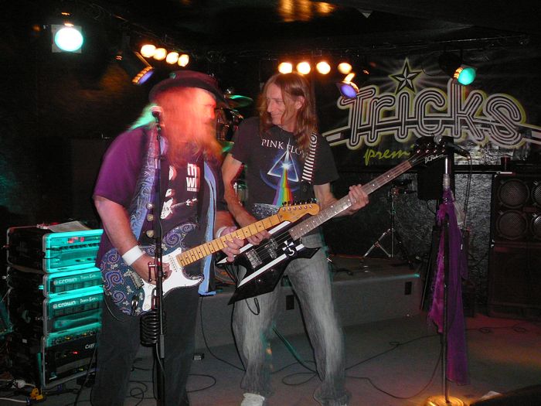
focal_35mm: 35
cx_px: 270
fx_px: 547
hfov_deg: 52.6
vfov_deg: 40.7
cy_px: 203
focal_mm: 5.2
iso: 250
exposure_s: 1/8
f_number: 2.8
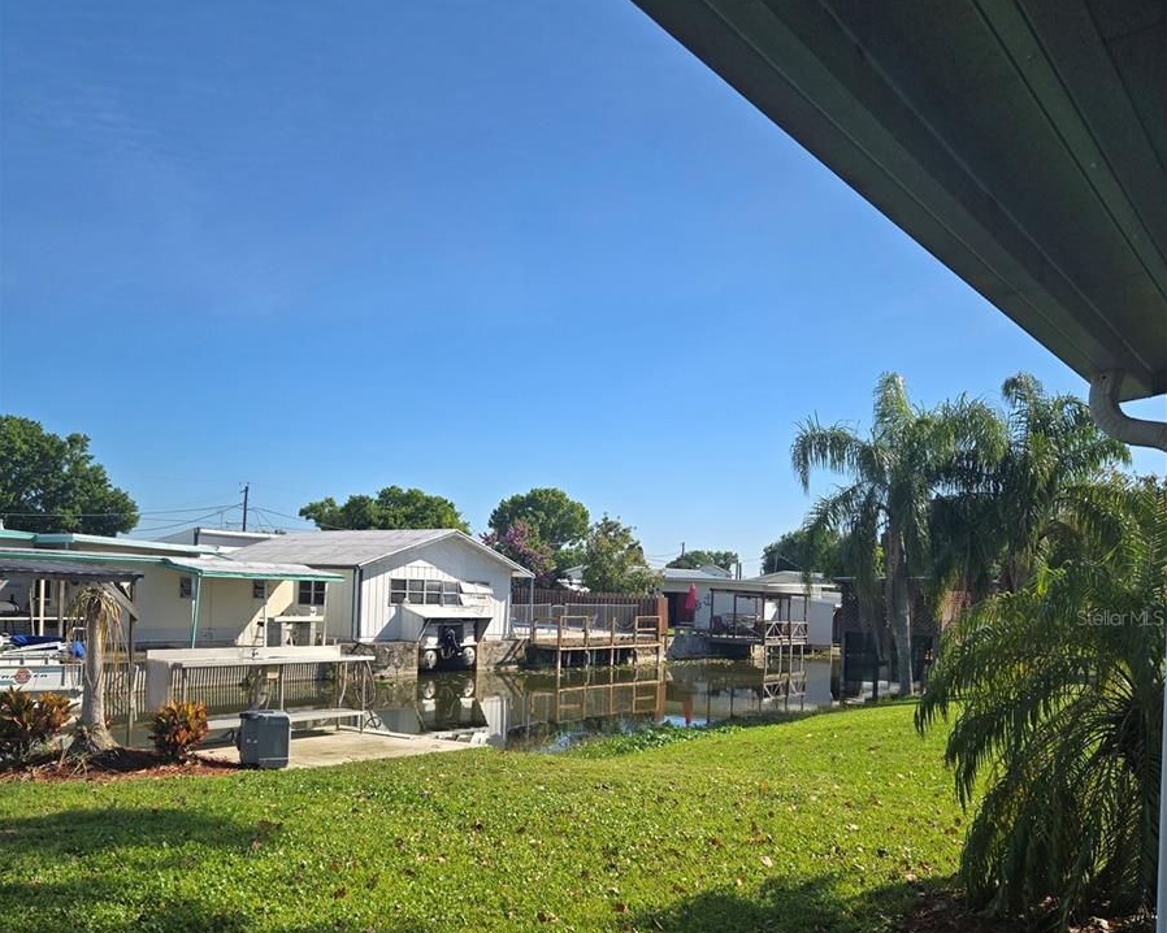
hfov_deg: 58.8
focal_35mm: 30
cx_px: 584
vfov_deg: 47.7
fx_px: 1036
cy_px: 617
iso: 25
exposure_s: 1/1663
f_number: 1.8
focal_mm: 5.4
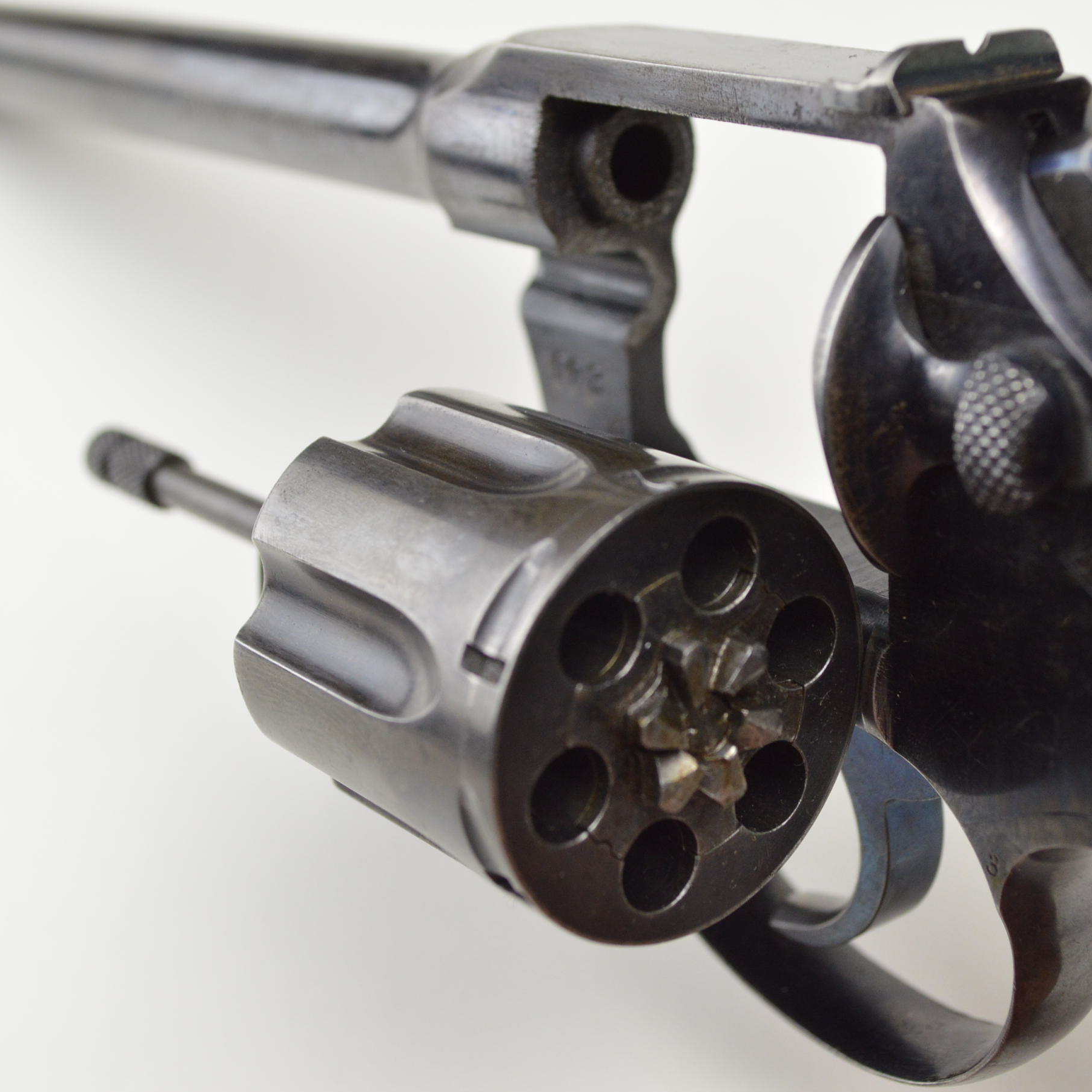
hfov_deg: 25.3
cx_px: 667
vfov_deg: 25.3
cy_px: 495
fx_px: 2427
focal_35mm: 68
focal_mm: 32
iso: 800
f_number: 5.6
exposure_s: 1/125
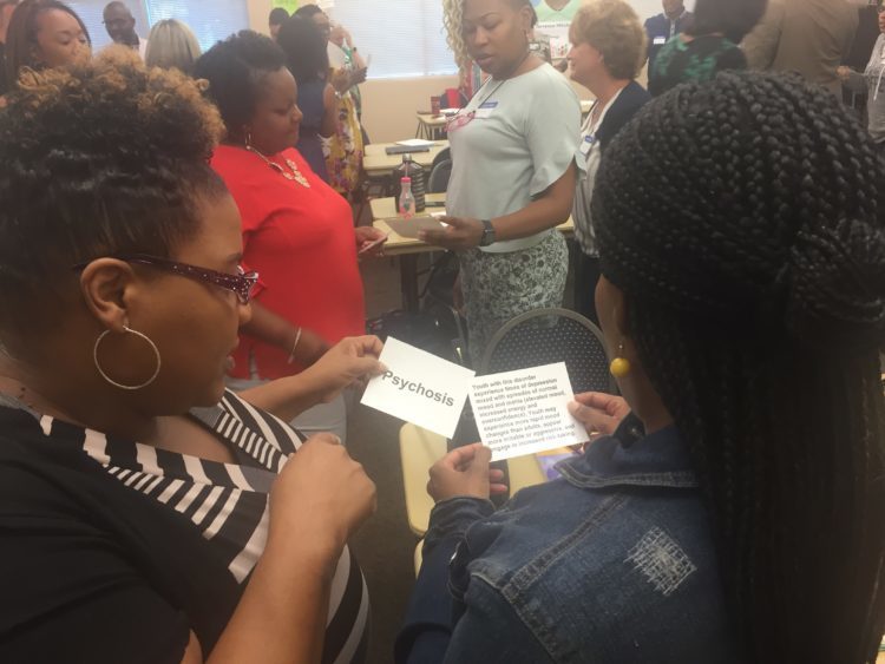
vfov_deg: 48.3
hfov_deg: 61.6
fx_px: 742
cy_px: 332
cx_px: 442
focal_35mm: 29
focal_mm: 4.15
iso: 64
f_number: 2.2
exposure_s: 1/30
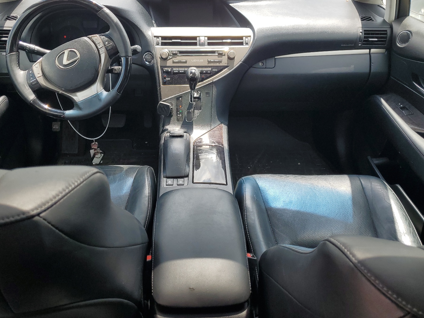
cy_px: 145
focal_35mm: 29
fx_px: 355
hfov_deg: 61.6
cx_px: 195
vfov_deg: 48.2
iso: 50
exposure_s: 1/714
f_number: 1.5
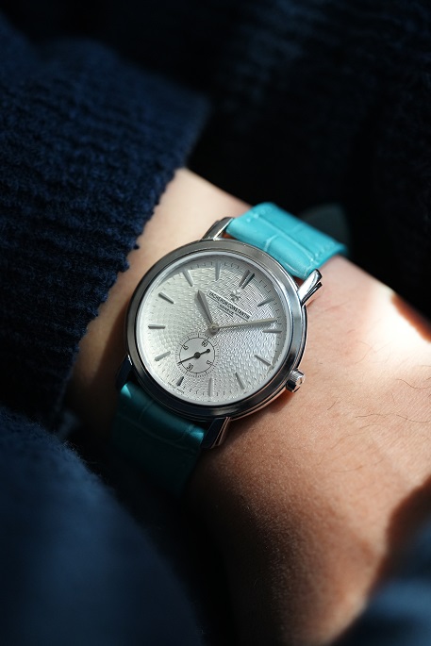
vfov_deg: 19.5
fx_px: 1885
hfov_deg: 13.0
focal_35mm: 105
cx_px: 216
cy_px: 323
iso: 3200
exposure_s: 1/250
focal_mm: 105
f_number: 2.8
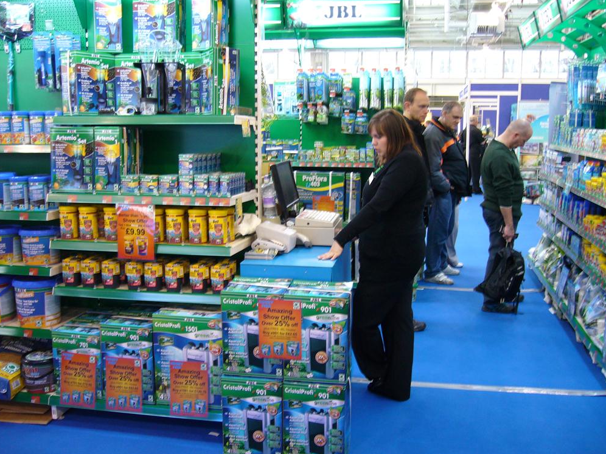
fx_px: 630
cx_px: 303
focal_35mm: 36
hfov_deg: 51.4
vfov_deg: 39.7
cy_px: 224
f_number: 2.8
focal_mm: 5.8
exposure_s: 1/15
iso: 160
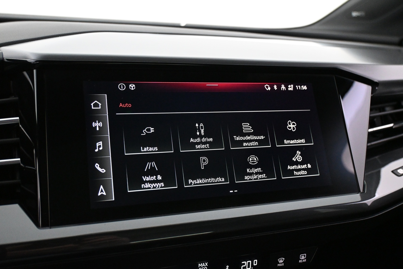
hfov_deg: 55.1
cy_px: 134
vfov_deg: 38.4
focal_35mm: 34
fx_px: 386
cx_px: 202
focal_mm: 23
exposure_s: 1/60
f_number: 4.2
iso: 4000
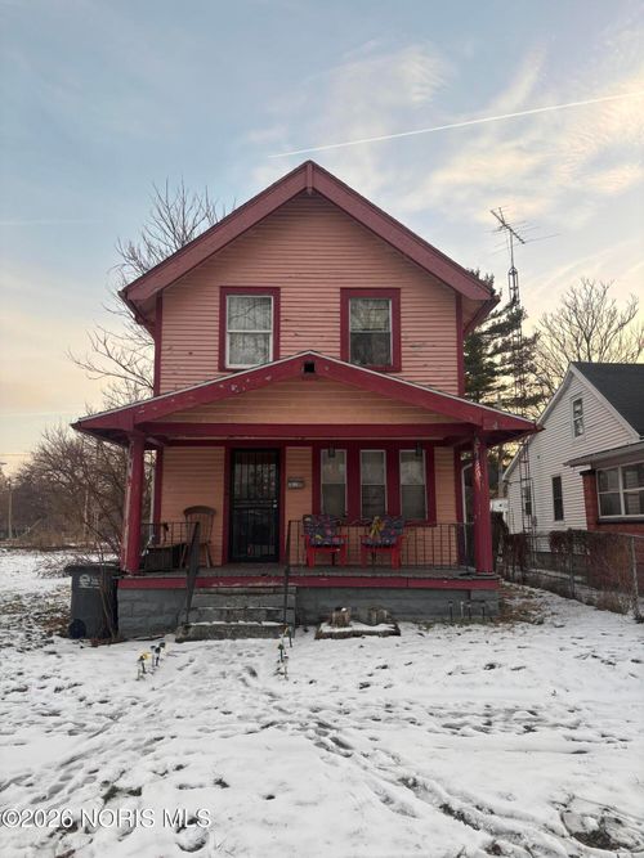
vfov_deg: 67.3
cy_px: 429
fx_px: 645
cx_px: 322
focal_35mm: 26
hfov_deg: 53.0
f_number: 1.6
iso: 50
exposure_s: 1/297
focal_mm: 5.96
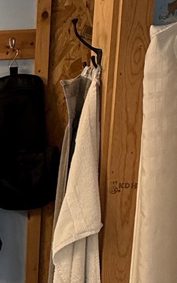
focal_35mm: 65
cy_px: 270
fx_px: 501
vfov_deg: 29.8
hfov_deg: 17.4
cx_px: -111
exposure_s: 1/99
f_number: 2.2
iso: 160
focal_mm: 2.22
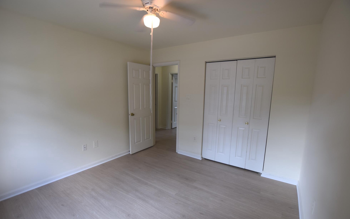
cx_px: 174
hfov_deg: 97.8
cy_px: 119
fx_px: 153
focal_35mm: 16
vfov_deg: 71.1
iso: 400
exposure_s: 1/80
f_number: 4.5
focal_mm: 10
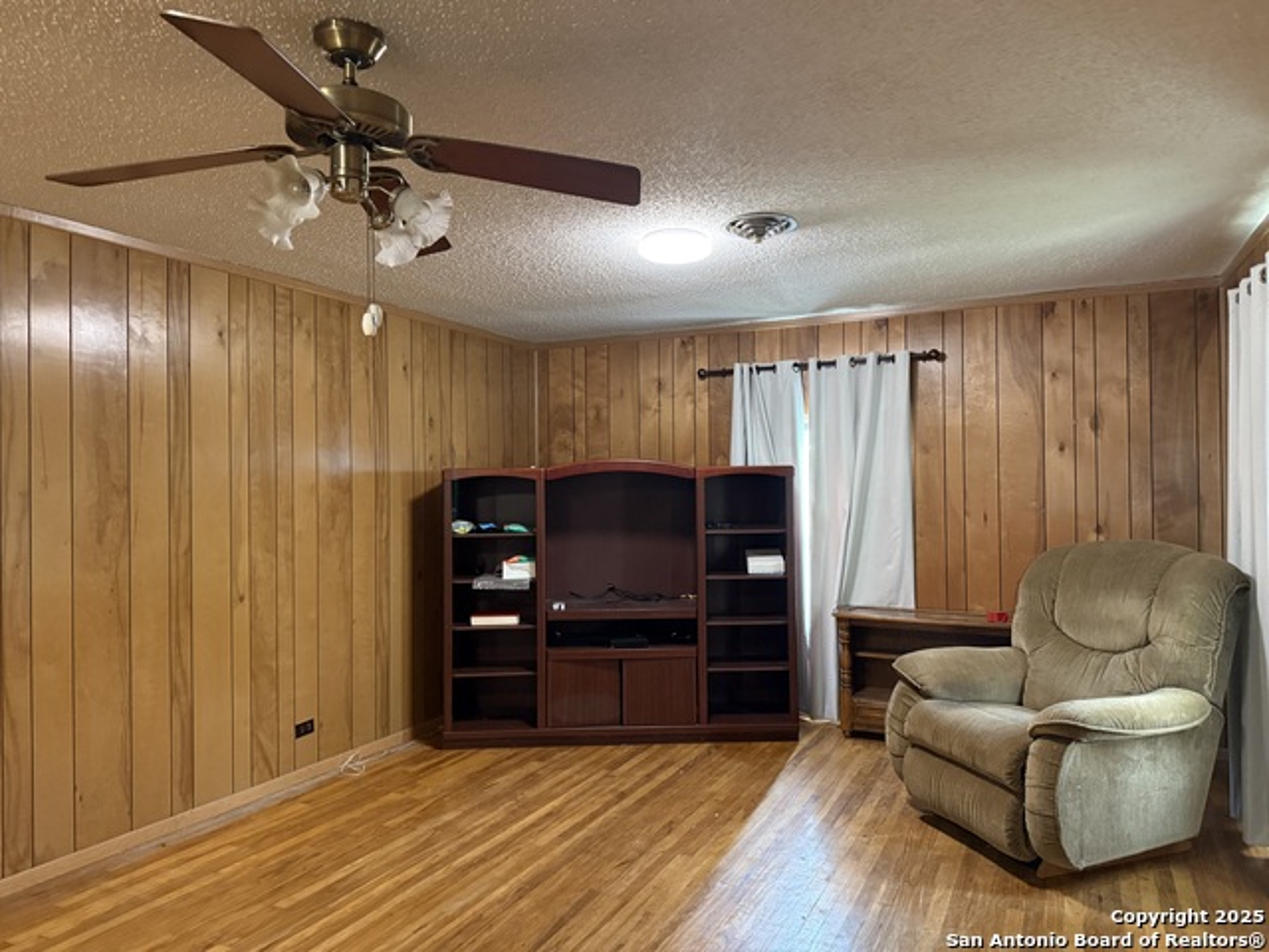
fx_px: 880
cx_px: 634
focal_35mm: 24
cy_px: 476
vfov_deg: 56.8
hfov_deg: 71.6
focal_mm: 6.76
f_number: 1.78
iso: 800
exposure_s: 1/40
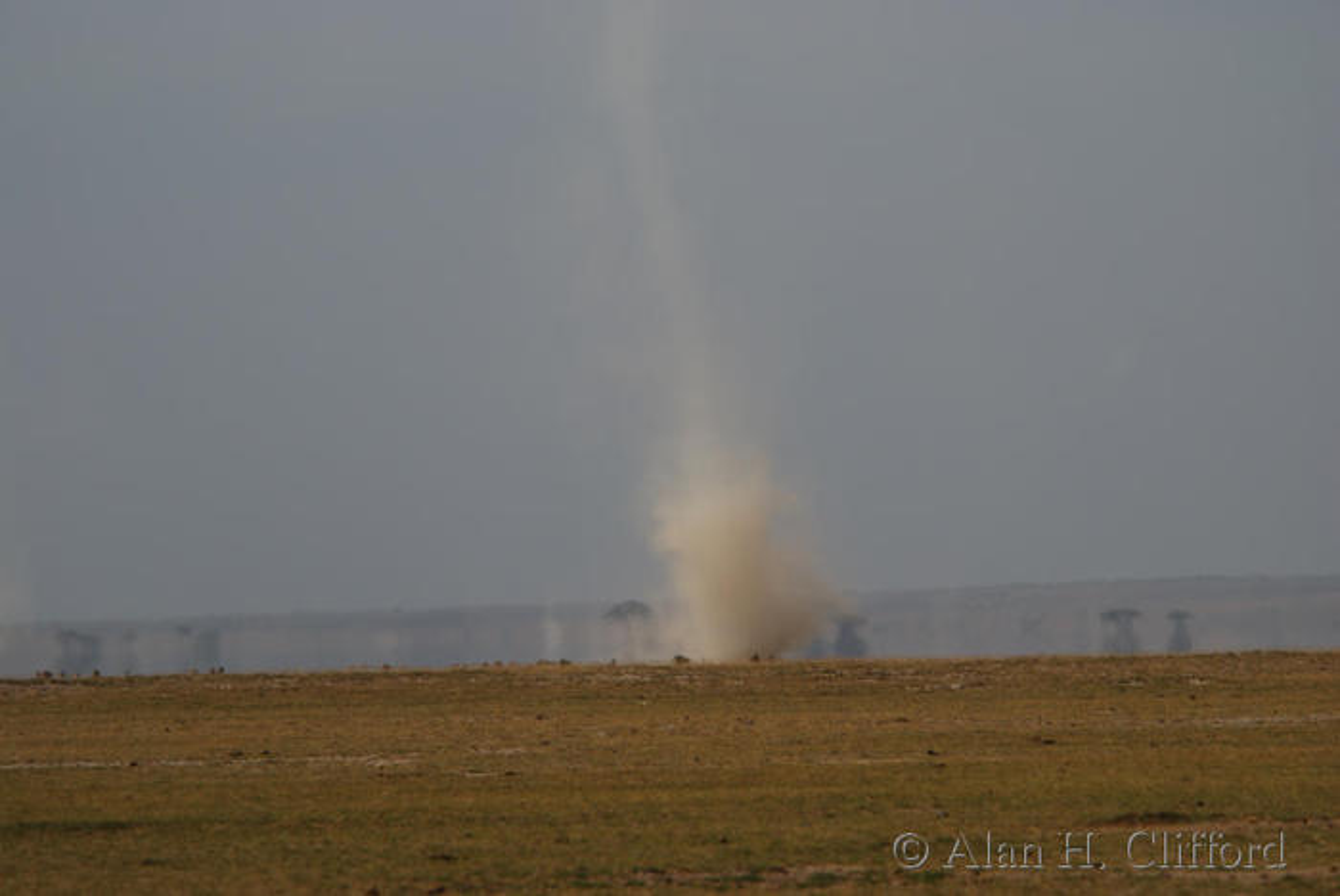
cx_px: 670
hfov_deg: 5.7
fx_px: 13411
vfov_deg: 3.8
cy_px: 448
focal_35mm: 360
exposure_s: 1/1600
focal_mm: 240
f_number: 5.3
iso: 100
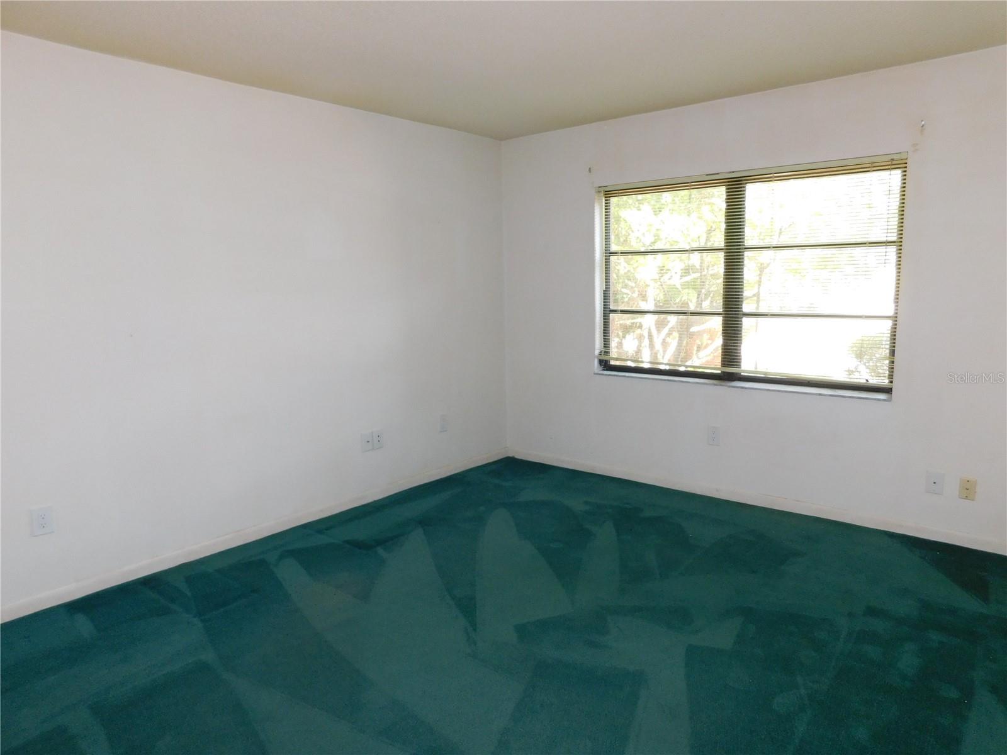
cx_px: 504
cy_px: 378
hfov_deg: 73.9
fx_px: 669
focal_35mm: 23
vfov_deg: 58.9
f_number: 3
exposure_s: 1/30
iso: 200
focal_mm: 4
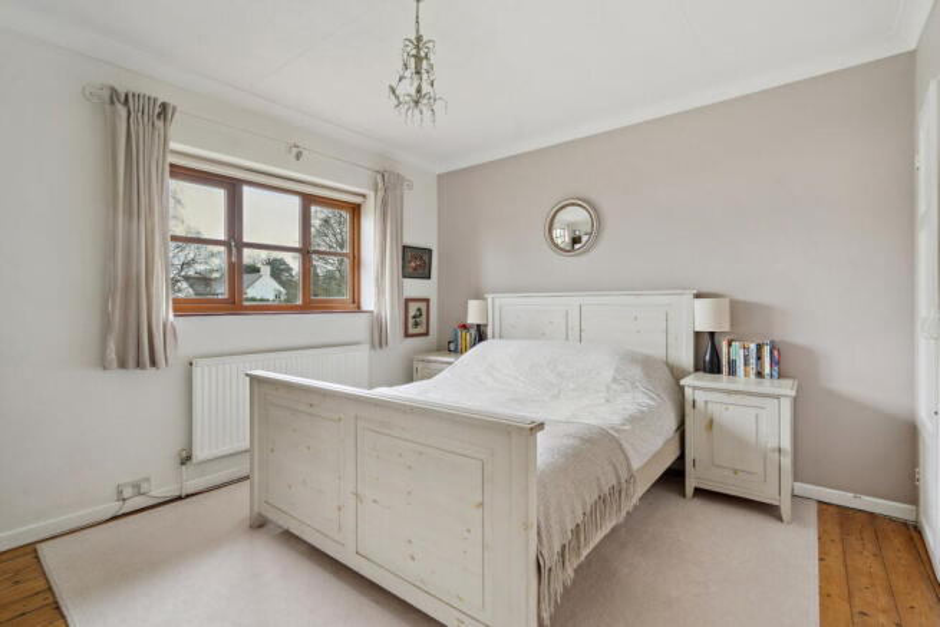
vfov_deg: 73.8
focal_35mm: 16
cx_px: 470
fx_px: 418
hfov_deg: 96.7
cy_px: 314
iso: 200
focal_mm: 16
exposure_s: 1/2
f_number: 5.6
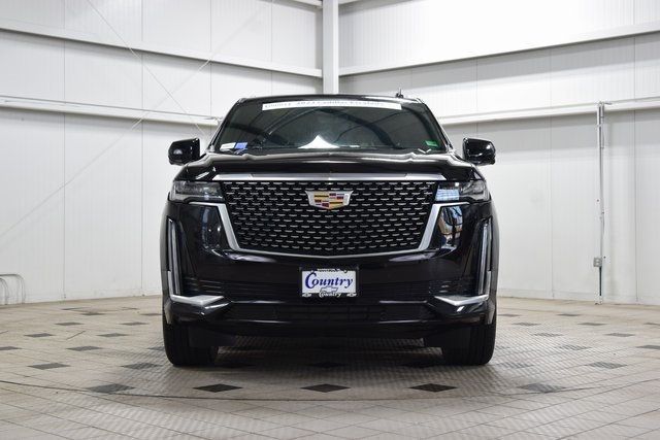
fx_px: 990
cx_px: 330
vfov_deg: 25.1
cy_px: 220
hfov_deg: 36.9
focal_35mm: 54
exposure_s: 1/15
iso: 500
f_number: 6.3
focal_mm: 36
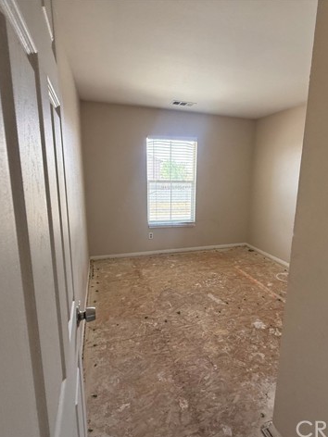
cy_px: 220
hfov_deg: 68.4
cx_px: 183
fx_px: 240
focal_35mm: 19
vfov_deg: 84.7
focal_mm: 2.22
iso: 160
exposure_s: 1/99
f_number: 2.2
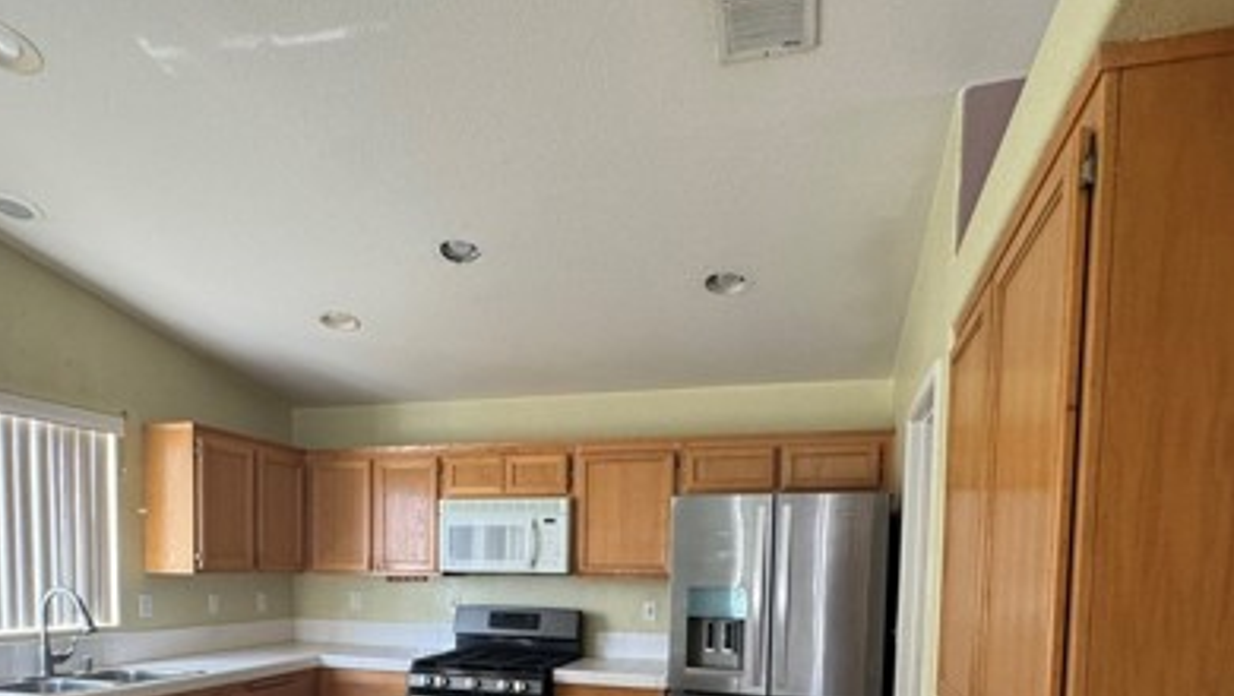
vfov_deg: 42.4
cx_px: 557
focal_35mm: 25
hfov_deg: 73.8
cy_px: 620
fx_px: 819
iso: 200
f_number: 2.2
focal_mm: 2.22
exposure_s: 1/60
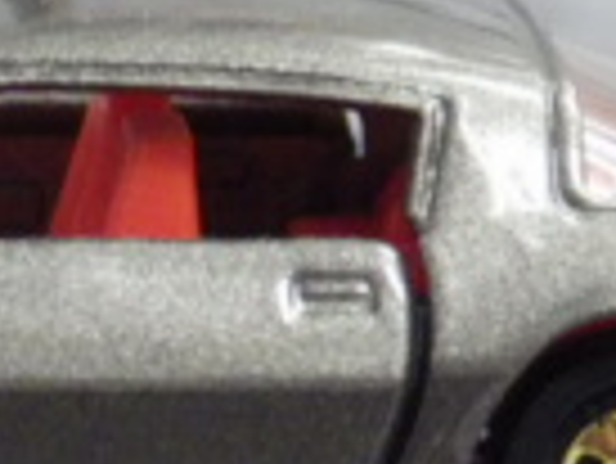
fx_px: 7231
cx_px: -18
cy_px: 910
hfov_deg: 4.9
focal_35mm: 406
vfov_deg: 3.6
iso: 1000
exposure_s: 1/30
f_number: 4.4
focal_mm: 15.6
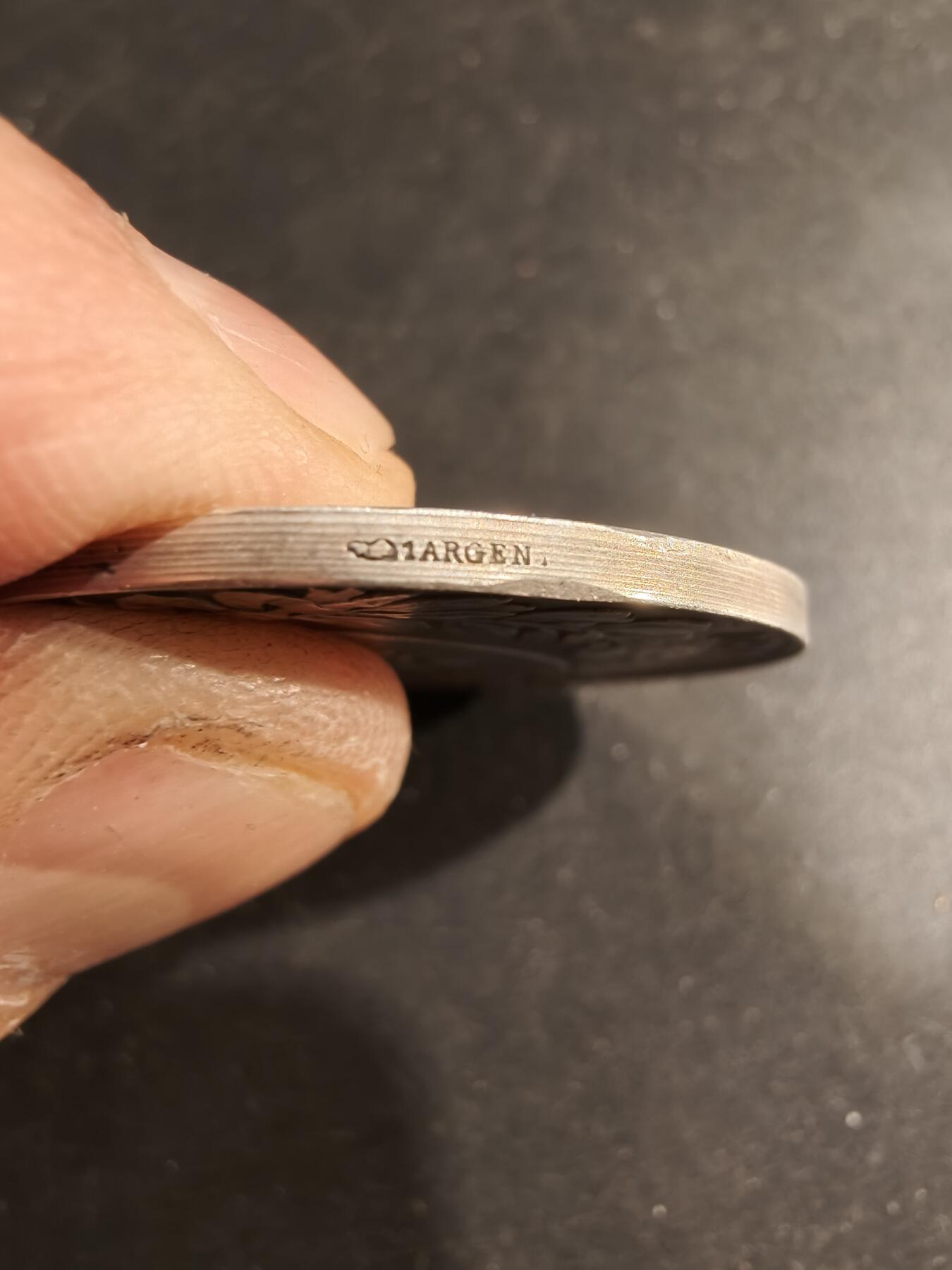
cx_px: 476
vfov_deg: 73.9
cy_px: 635
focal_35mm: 23
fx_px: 843
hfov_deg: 58.9
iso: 160
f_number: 2
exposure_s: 1/56.8
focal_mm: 2.32
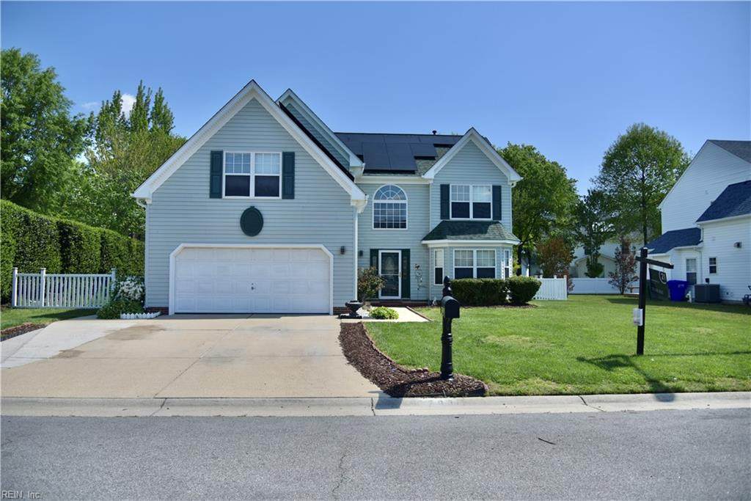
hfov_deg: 73.7
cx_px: 376
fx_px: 501
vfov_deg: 53.1
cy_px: 250
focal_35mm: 24
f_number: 4
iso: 160
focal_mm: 24
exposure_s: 1/1600
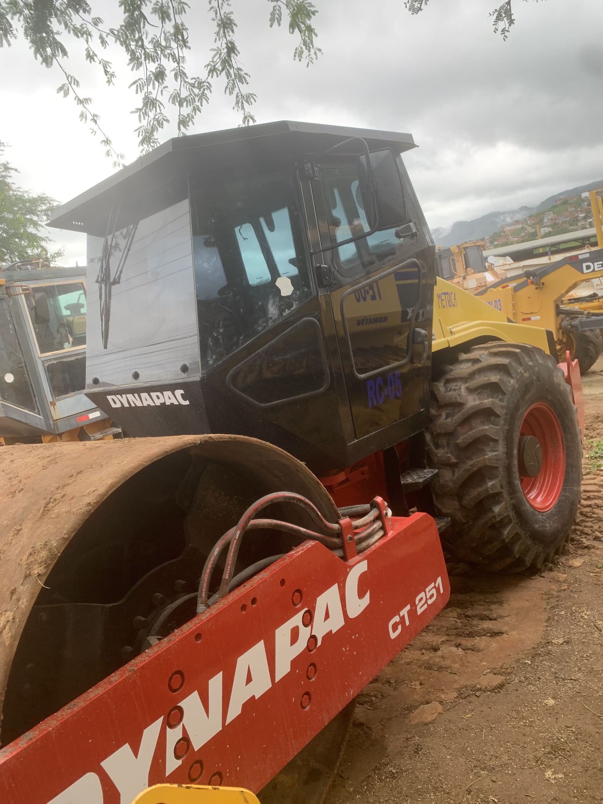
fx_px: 604
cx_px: 302
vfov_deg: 67.3
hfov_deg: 53.1
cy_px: 402
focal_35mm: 26
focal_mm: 4.25
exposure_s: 1/162
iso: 25
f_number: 1.8
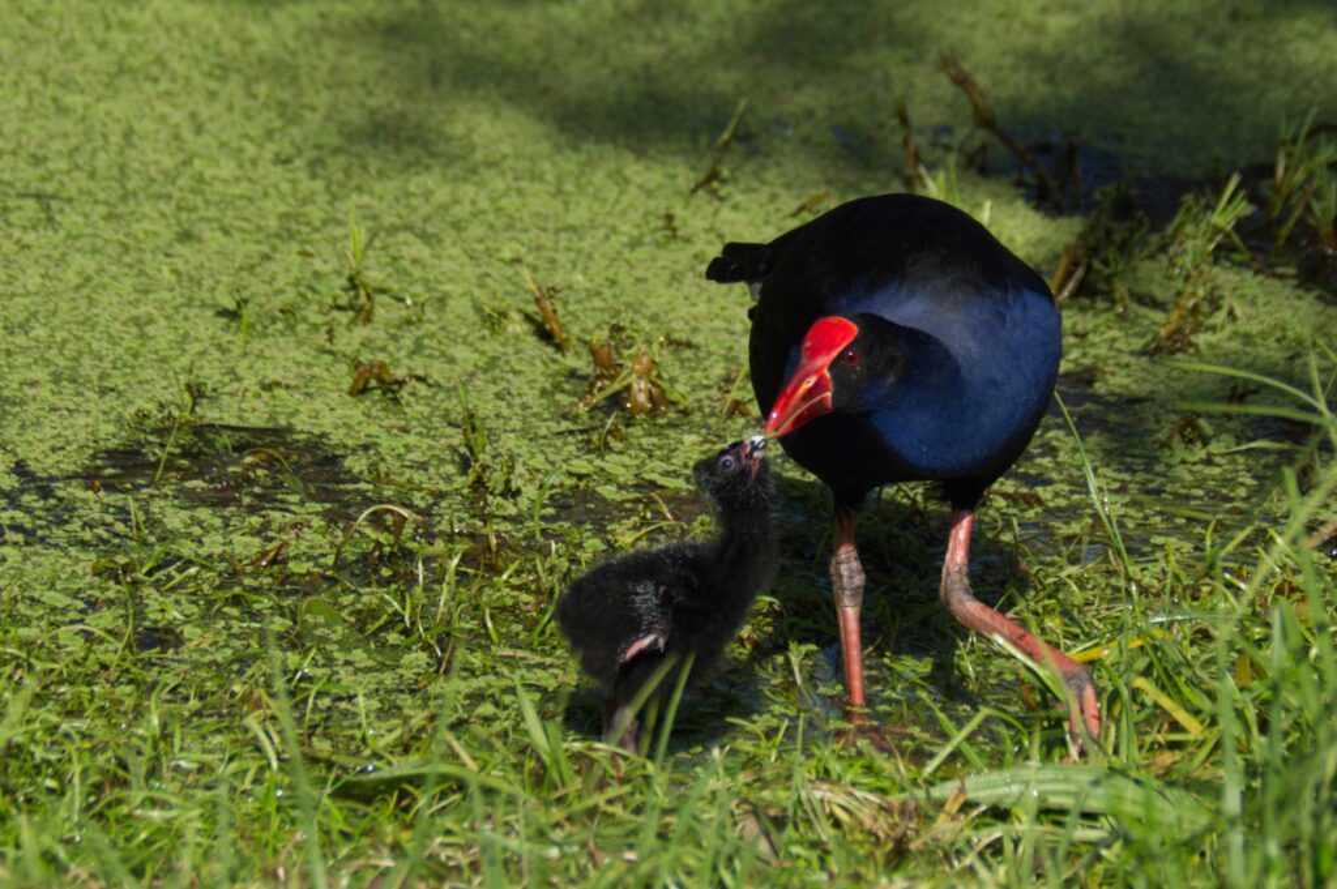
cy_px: 444
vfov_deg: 4.6
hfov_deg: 6.9
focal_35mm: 300
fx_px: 11132
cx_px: 668
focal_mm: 200
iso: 200
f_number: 8
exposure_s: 1/800
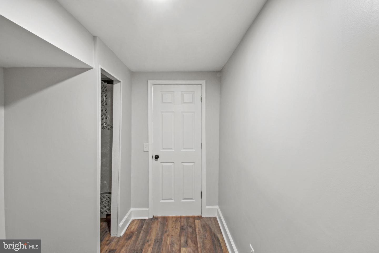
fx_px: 158
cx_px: 190
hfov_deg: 100.4
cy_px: 126
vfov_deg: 77.3
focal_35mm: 15
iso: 100
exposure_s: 6
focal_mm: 10
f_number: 22
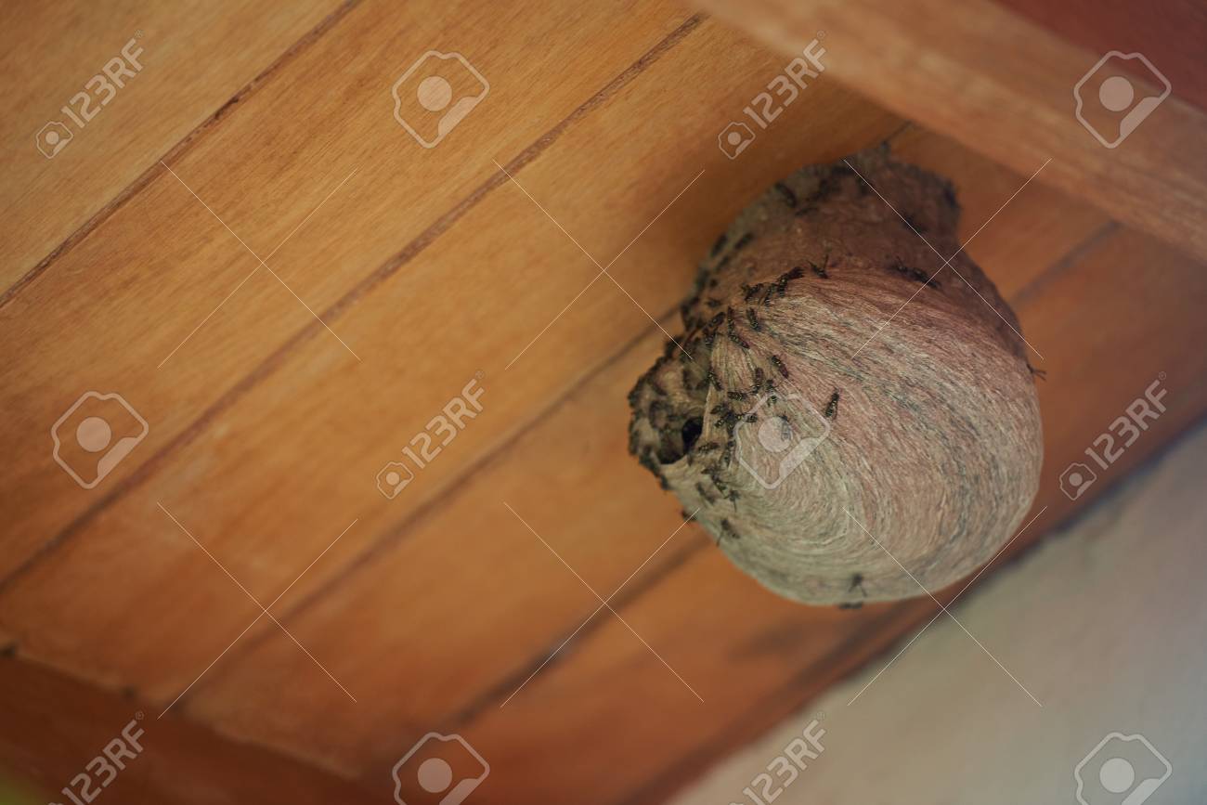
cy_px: 402
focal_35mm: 200
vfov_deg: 6.9
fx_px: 6706
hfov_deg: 10.3
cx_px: 604
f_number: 3.2
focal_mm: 200
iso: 400
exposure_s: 1/200
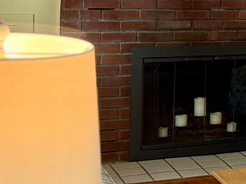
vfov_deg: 13.3
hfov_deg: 14.5
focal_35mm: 110
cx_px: 507
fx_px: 782
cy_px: -1
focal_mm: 6.76
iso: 250
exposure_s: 1/60
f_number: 1.78
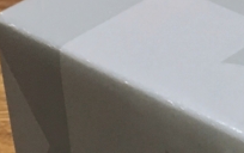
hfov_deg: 13.5
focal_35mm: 154
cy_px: 433
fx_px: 1025
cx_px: 219
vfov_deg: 7.6
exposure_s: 1/30
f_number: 2.2
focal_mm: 4.15
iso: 80
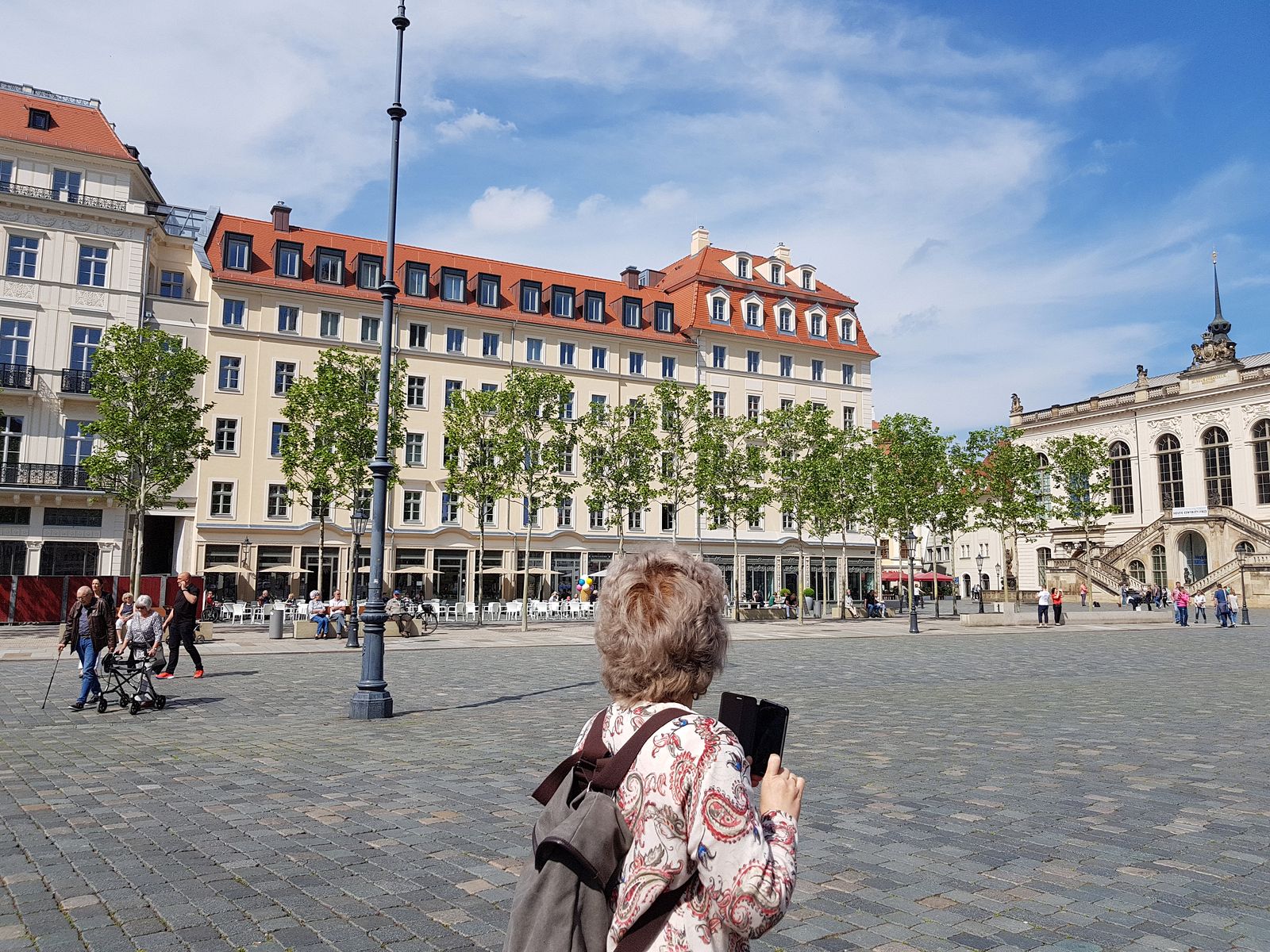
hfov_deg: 67.3
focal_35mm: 26
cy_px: 476
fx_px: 954
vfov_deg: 53.1
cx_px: 635
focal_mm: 4.2
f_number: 1.7
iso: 50
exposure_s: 1/2800
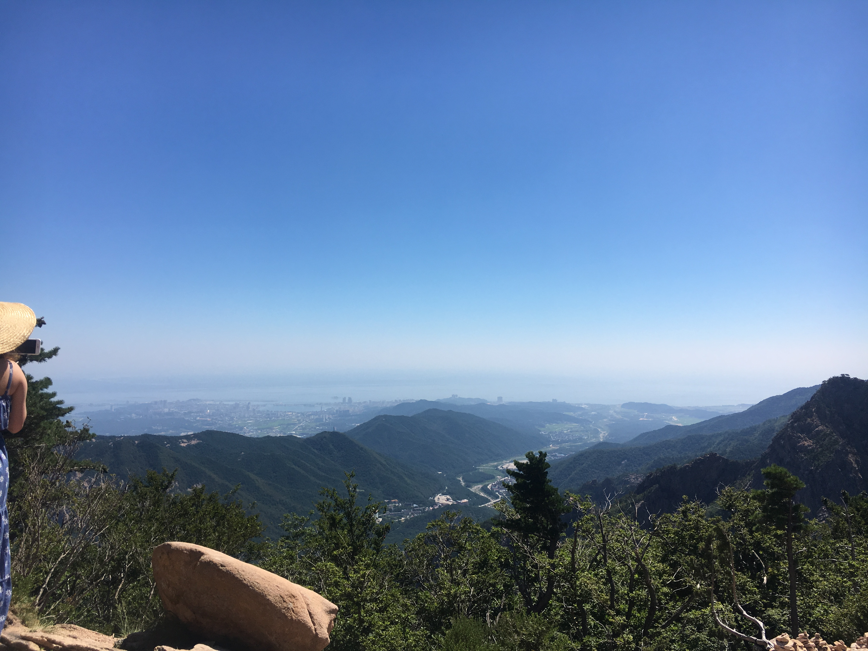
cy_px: 326
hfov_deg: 61.7
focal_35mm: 29
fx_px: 727
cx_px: 434
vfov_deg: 48.2
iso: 25
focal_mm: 4.15
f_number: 2.2
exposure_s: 1/2481
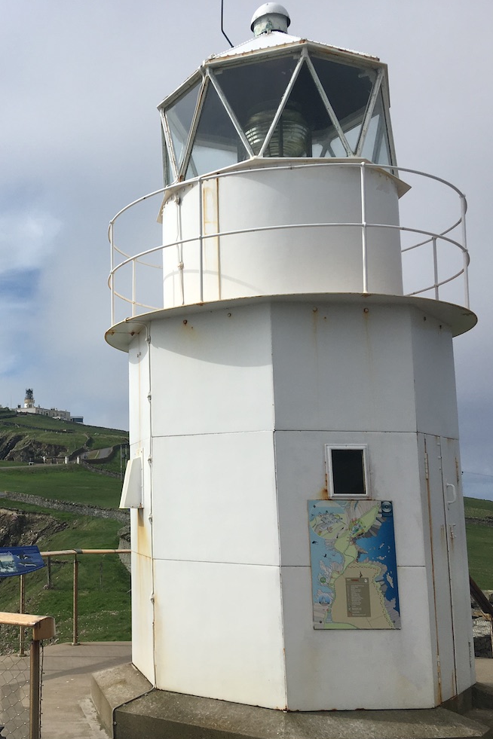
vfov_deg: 47.4
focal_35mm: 41
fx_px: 842
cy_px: 374
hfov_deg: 31.6
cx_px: 80
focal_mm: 4.15
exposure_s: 1/2849
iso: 25
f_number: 2.2
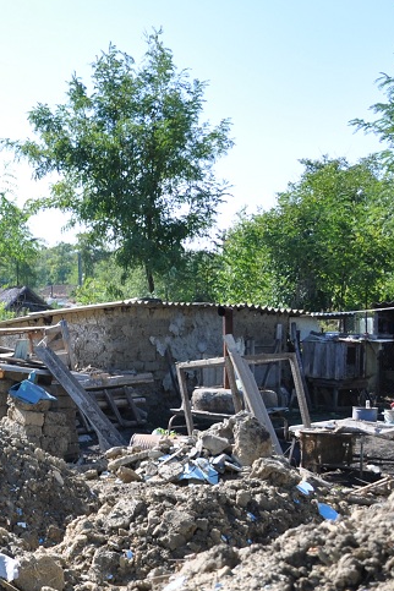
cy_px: 408
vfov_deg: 29.8
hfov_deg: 17.4
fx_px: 1100
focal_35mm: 67
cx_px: -264
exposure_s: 1/640
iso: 200
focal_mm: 18
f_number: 3.5
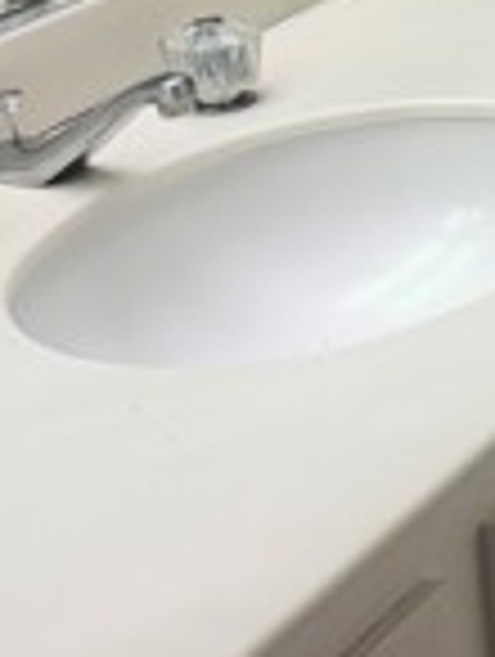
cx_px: 976
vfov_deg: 18.3
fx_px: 1996
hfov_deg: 12.5
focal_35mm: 105
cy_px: 45
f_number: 1.78
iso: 125
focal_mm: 6.76
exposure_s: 1/120
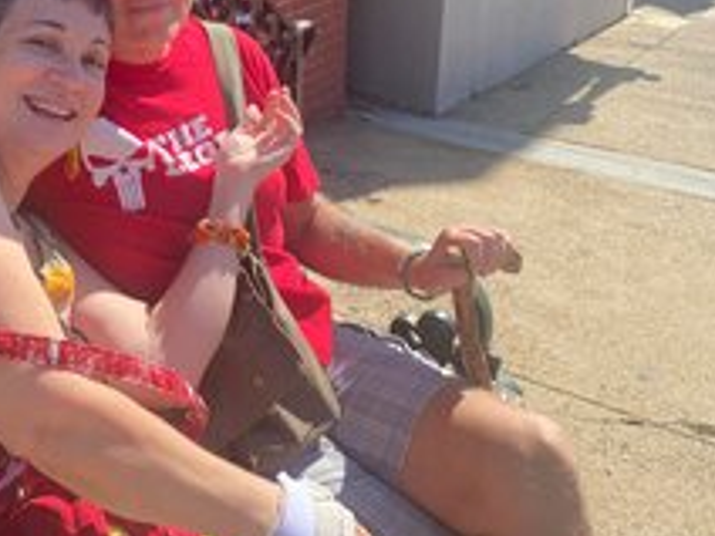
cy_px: 61
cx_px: 223
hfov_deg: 38.3
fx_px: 1012
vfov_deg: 28.6
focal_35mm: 49
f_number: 1.8
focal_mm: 4.25
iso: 32
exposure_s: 1/1206
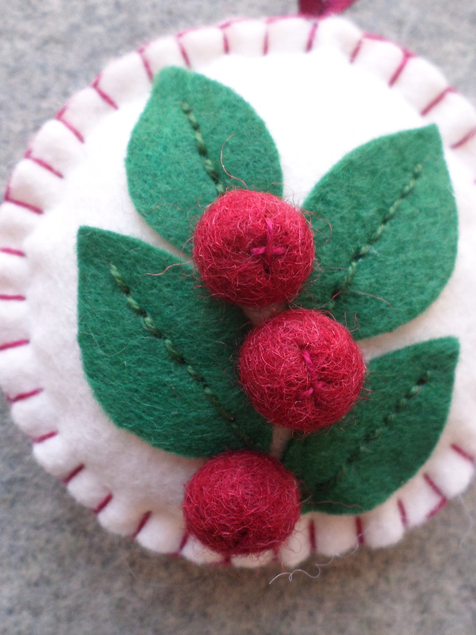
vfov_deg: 56.8
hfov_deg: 44.1
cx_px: 267
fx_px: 587
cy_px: 312
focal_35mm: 32
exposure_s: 1/30
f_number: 2.5
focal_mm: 4.5
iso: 120
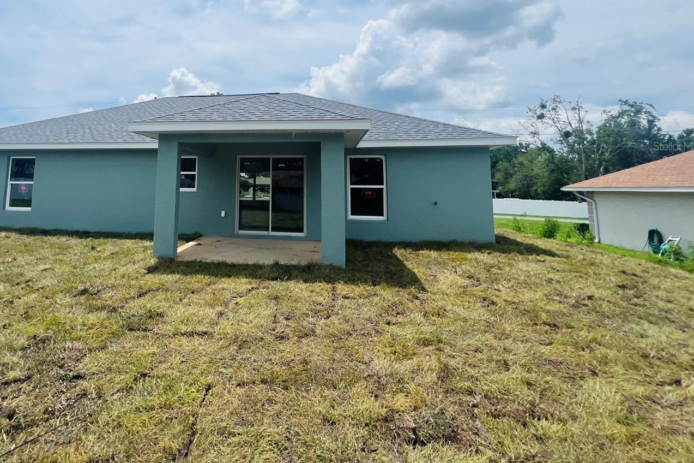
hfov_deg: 91.8
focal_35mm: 17
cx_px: 269
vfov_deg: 68.0
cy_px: 146
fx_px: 328
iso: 32
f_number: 1.8
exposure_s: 1/3125
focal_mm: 1.57
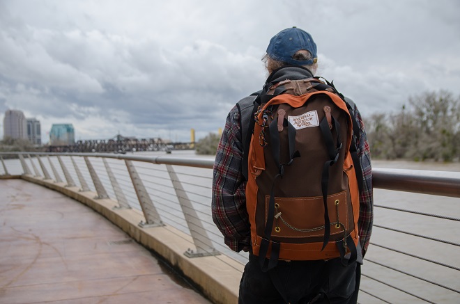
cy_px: 152
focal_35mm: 40
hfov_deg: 48.0
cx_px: 230
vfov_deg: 32.9
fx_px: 516
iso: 100
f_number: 3.5
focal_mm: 27
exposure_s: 1/200
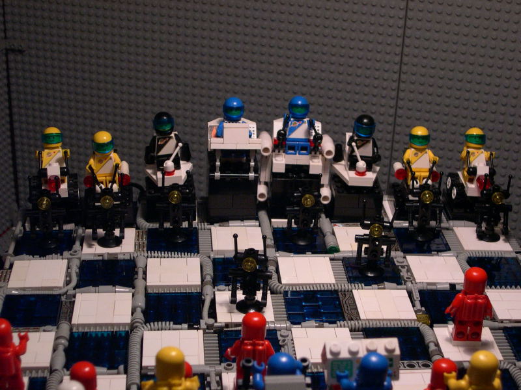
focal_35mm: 67
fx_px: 1008
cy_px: 195
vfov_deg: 21.9
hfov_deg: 29.0
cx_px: 260
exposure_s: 1/108
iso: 400
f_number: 3.7
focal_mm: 14.2
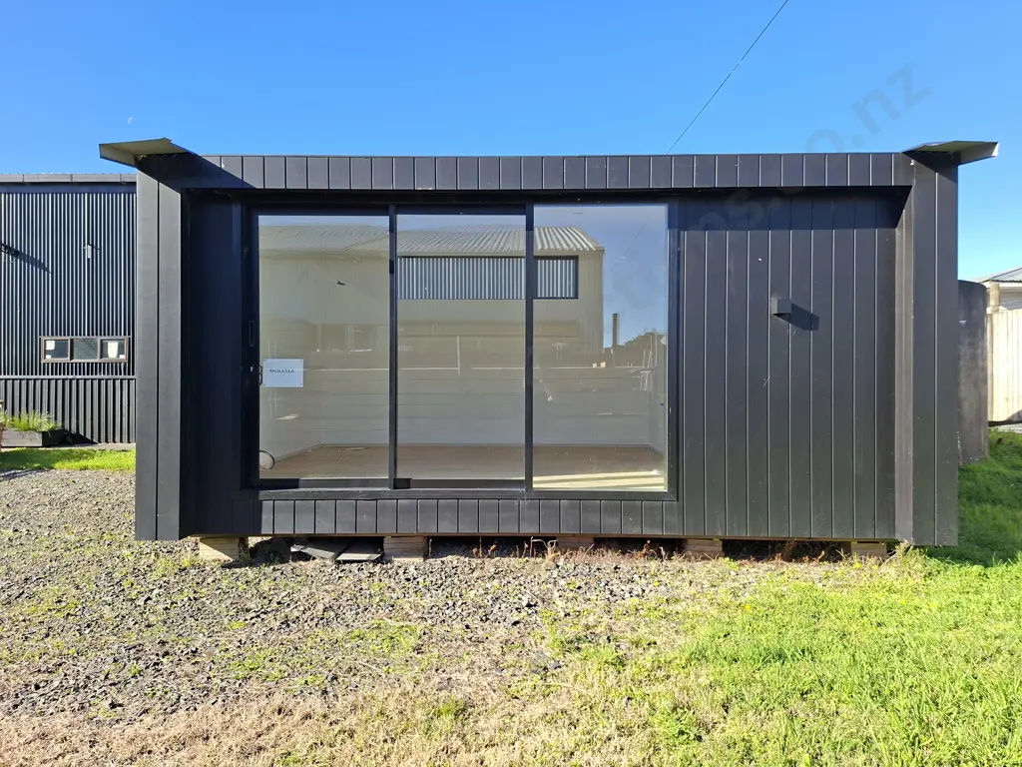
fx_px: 679
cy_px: 384
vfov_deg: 58.9
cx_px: 511
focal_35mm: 23
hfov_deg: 73.9
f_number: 1.8
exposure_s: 1/828
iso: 50
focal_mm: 5.54
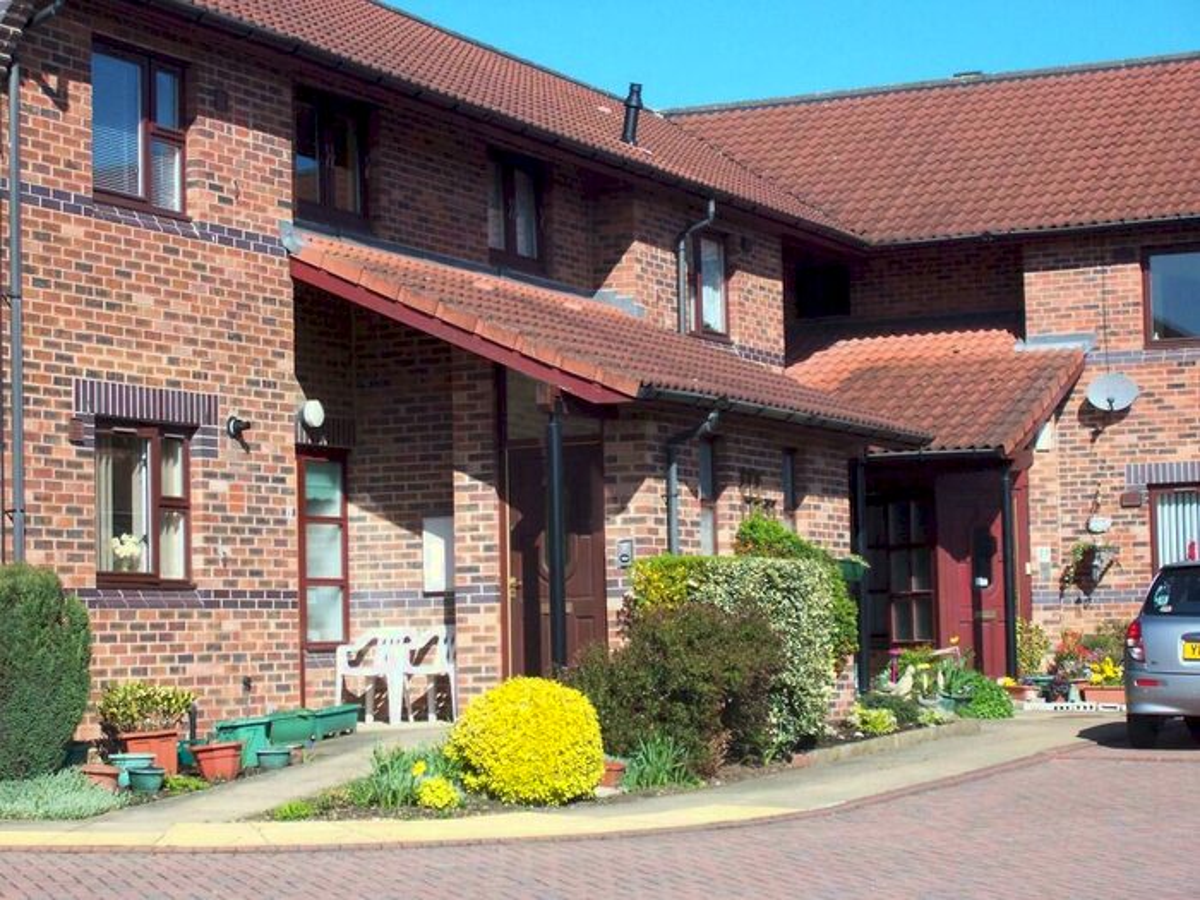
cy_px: 450
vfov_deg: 18.0
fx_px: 2843
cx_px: 600
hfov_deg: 23.8
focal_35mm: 82
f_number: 4
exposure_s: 1/496
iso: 80
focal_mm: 13.5
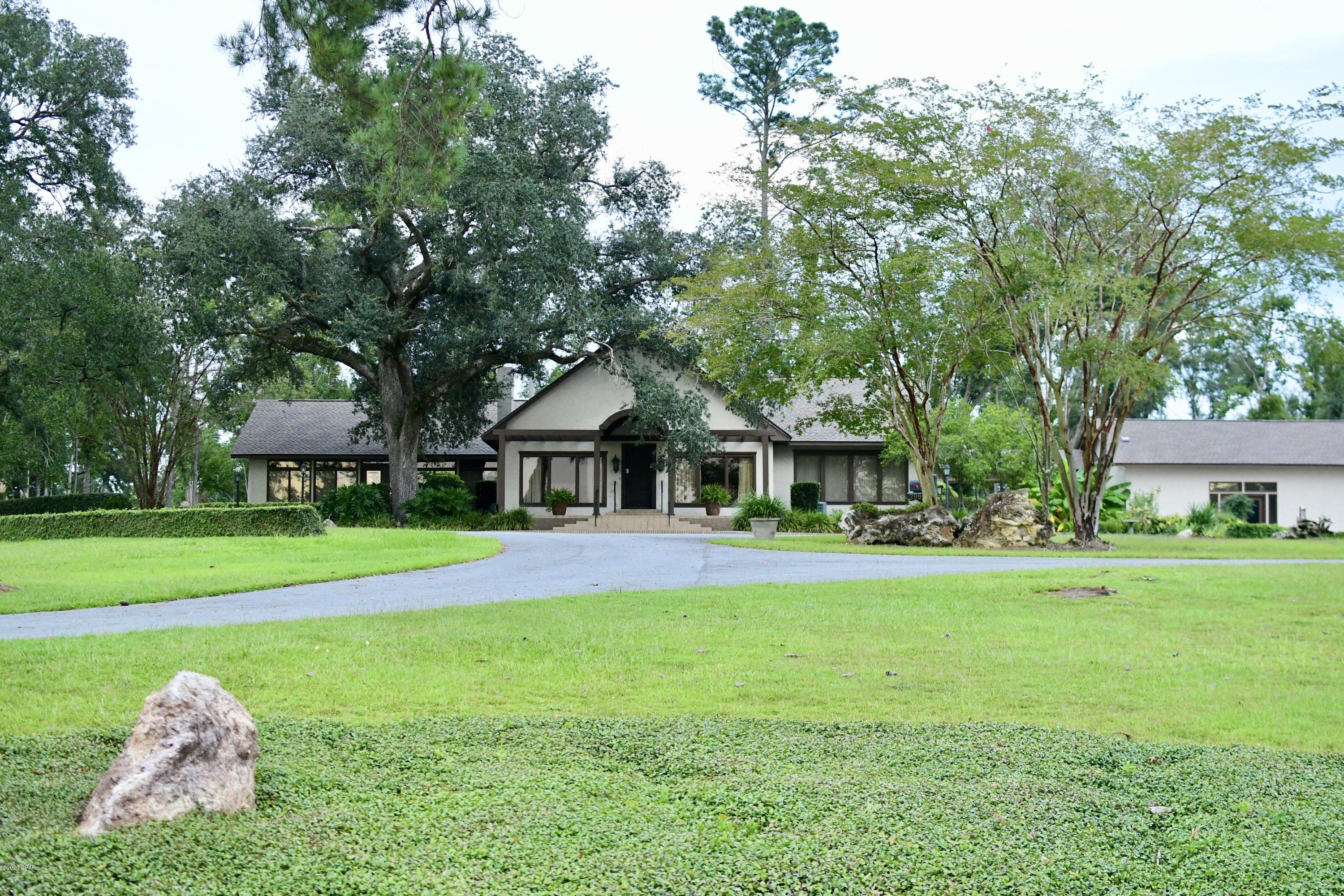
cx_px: 672
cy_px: 448
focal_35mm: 52
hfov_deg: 38.2
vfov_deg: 26.0
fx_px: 1941
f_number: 2.8
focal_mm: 35
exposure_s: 1/1250
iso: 2000
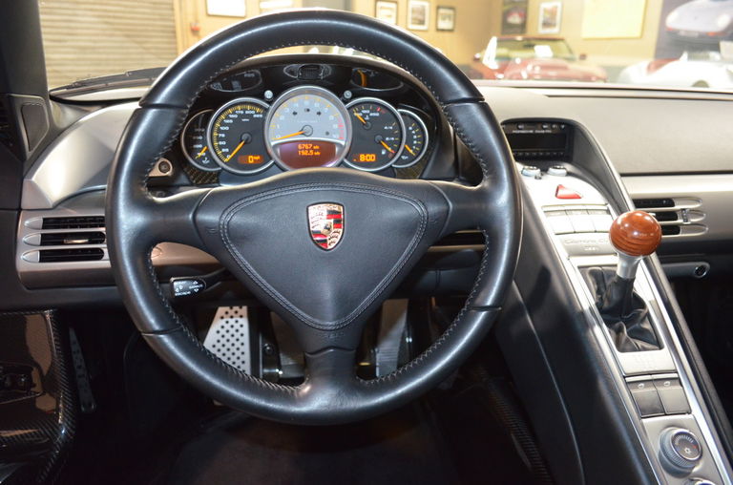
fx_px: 548
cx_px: 366
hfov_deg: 67.5
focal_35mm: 27
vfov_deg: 47.7
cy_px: 242
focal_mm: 18
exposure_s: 1/40
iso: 2800
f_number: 3.5
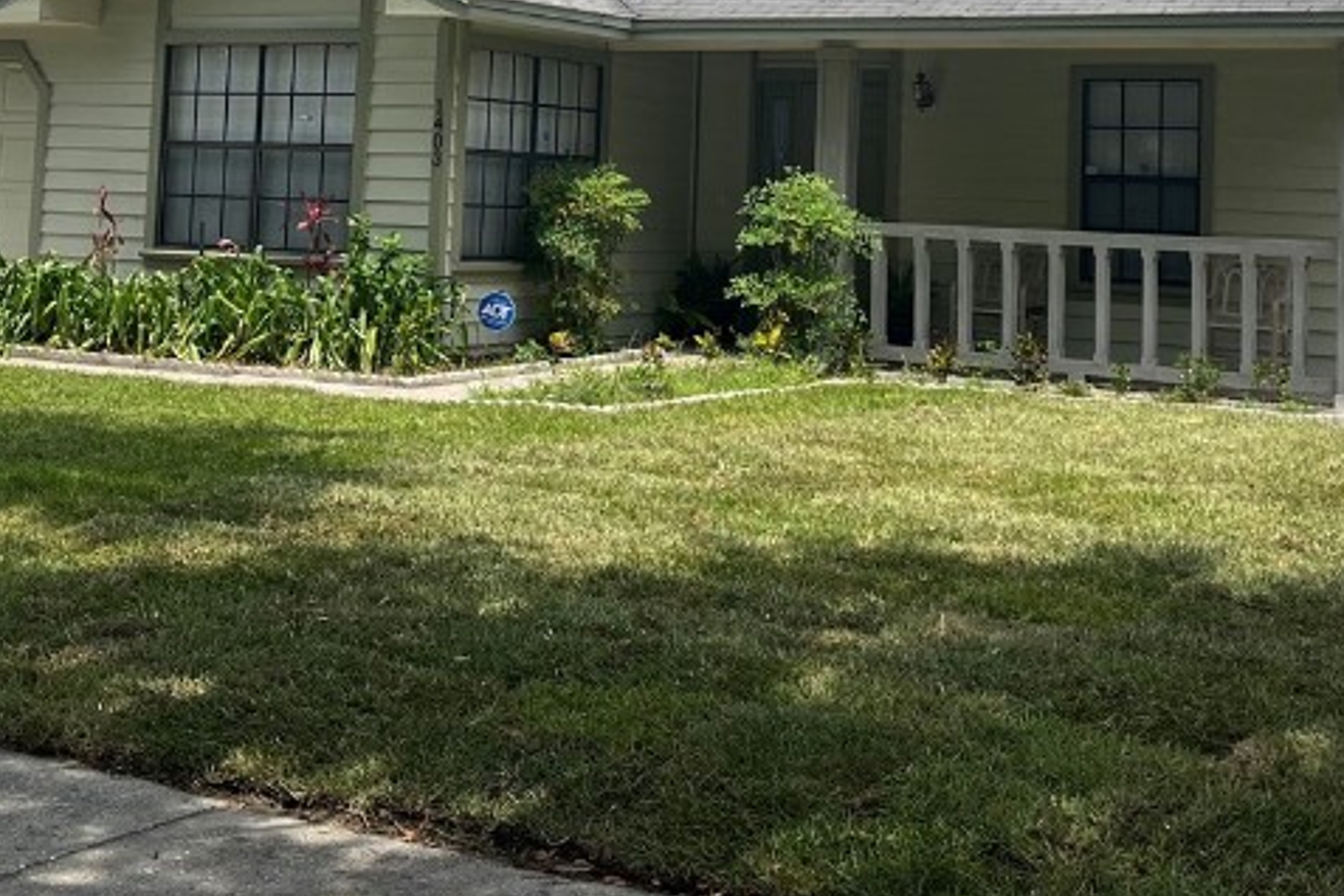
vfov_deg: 22.5
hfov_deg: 34.5
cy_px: 6
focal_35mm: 58
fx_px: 2165
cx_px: 687
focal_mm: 5.1
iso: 50
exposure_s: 1/4310
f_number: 1.6
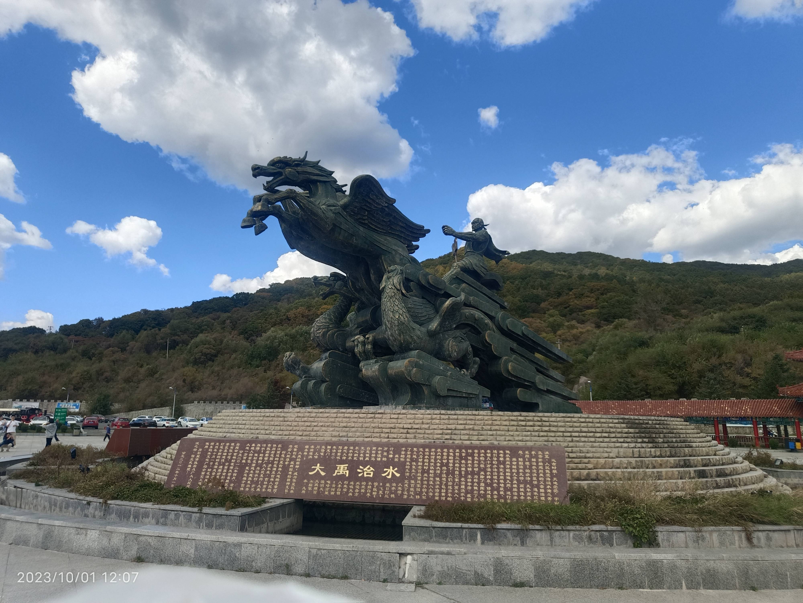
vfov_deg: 58.9
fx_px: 534
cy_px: 302
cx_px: 402
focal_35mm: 23
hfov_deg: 73.9
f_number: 1.88
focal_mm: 5.59
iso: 100
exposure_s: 1/328
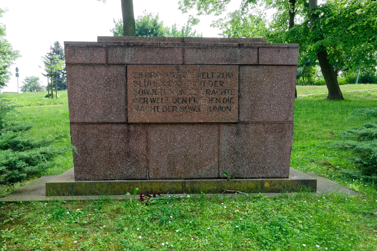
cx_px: 188
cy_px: 122
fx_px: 293
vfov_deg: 46.4
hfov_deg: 65.5
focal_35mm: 28
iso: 200
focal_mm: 18
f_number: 11
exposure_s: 1/13
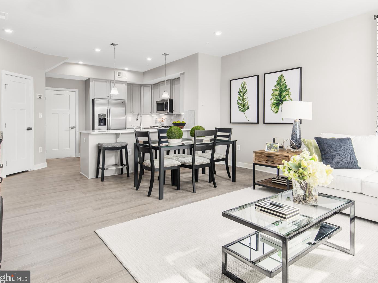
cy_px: 141
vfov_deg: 63.4
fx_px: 229
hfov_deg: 78.9
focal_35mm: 21
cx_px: 201
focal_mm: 19
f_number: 9
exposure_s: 1/200
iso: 200
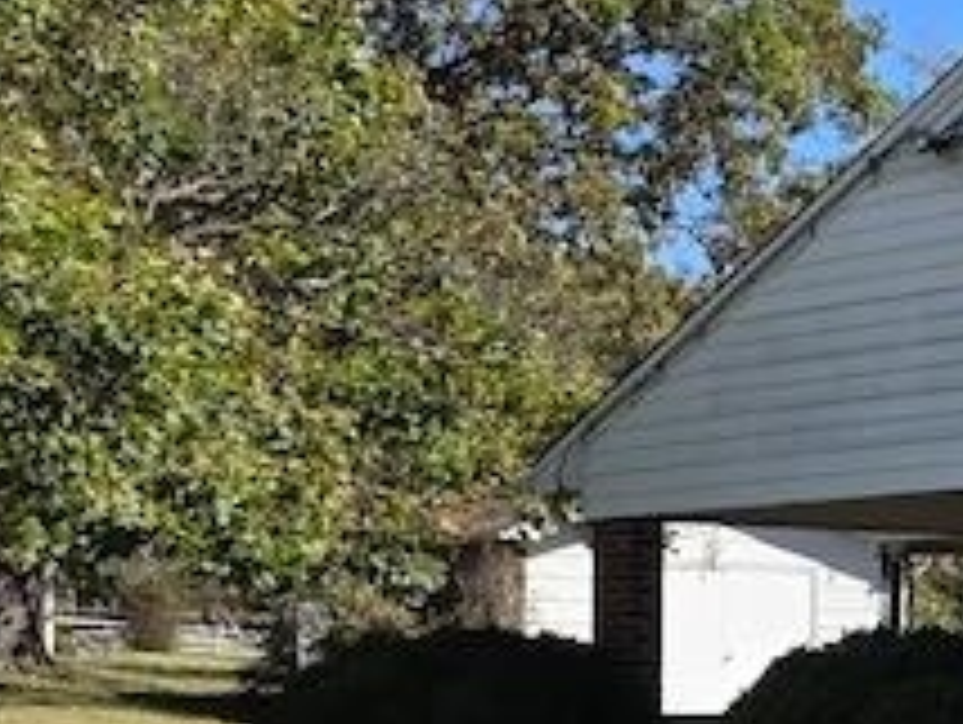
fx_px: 3064
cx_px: 1800
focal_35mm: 110
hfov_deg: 15.2
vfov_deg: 13.4
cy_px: 621
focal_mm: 6.3
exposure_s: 1/3540
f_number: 1.7
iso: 80
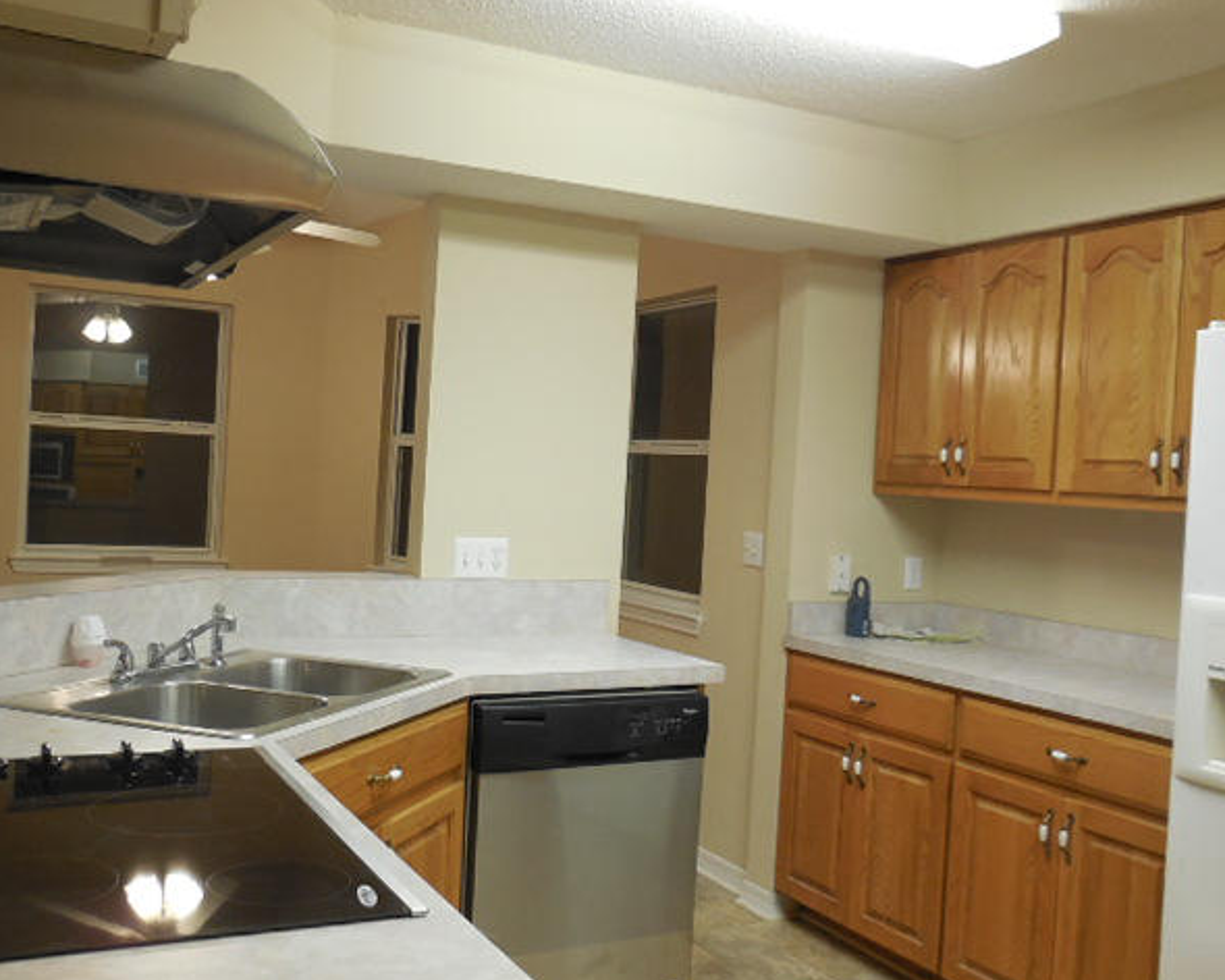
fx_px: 1305
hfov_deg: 50.3
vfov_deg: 41.2
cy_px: 492
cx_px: 627
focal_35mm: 36
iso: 400
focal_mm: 6.1
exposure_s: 1/40
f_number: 3.4
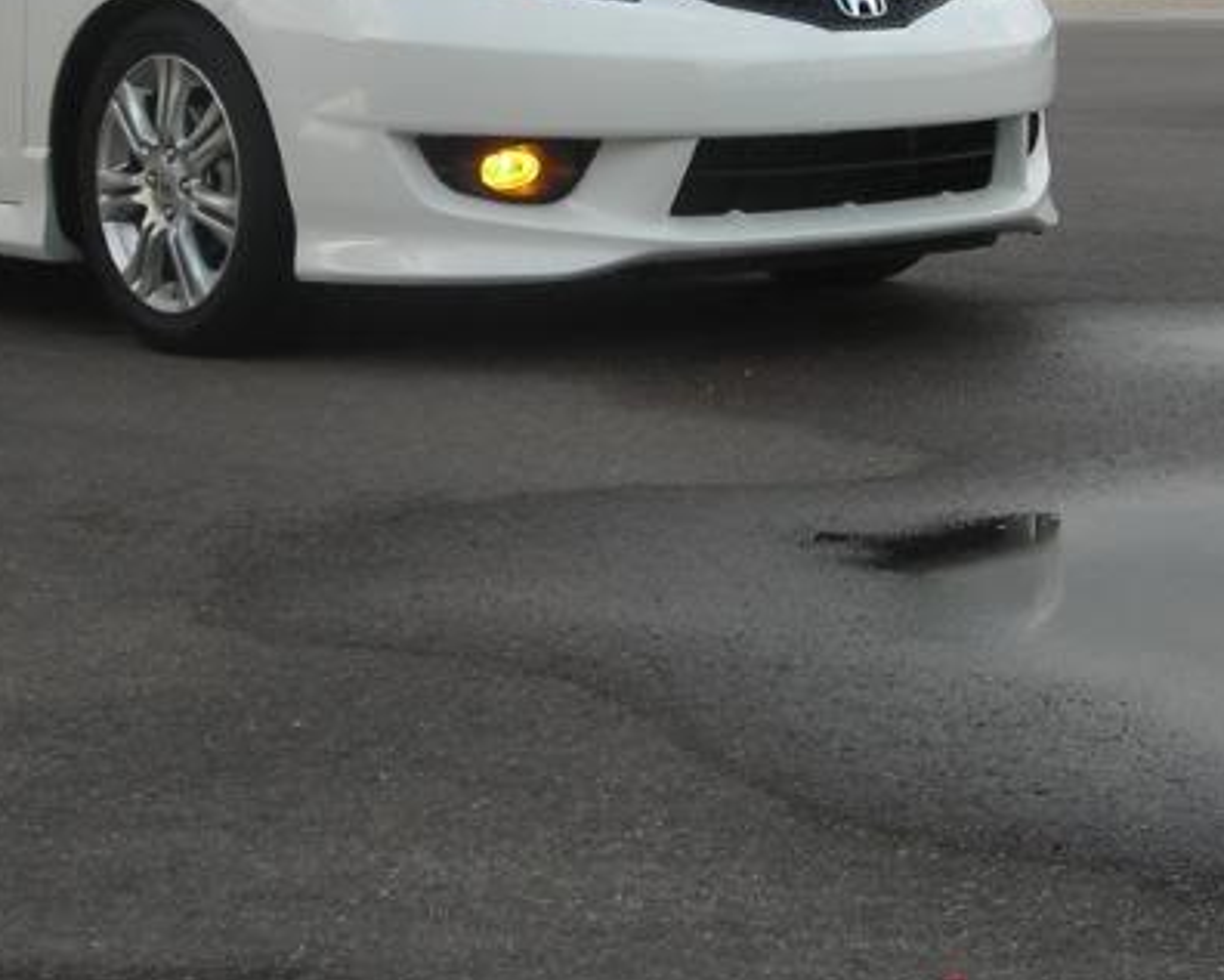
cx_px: 522
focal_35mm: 96
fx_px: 3479
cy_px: 108
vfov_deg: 15.8
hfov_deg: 19.9
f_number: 3.2
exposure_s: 1/254
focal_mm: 6.3
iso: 50
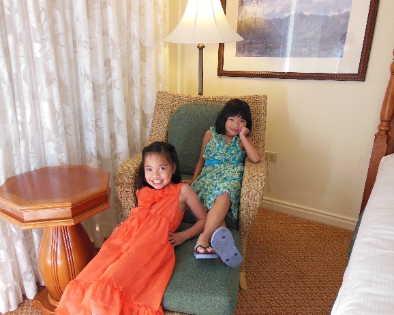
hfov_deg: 64.0
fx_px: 315
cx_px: 186
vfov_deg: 53.2
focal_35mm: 27
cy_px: 163
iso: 250
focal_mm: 4.5
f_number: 3.5
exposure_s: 1/30
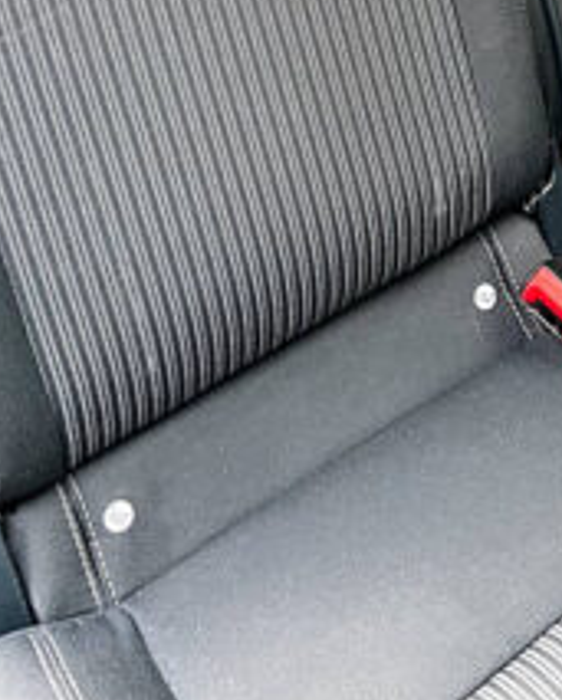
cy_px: -227
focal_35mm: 75
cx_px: 672
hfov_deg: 19.3
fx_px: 1556
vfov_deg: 22.5
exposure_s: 1/60
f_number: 1.5
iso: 400
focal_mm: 5.7
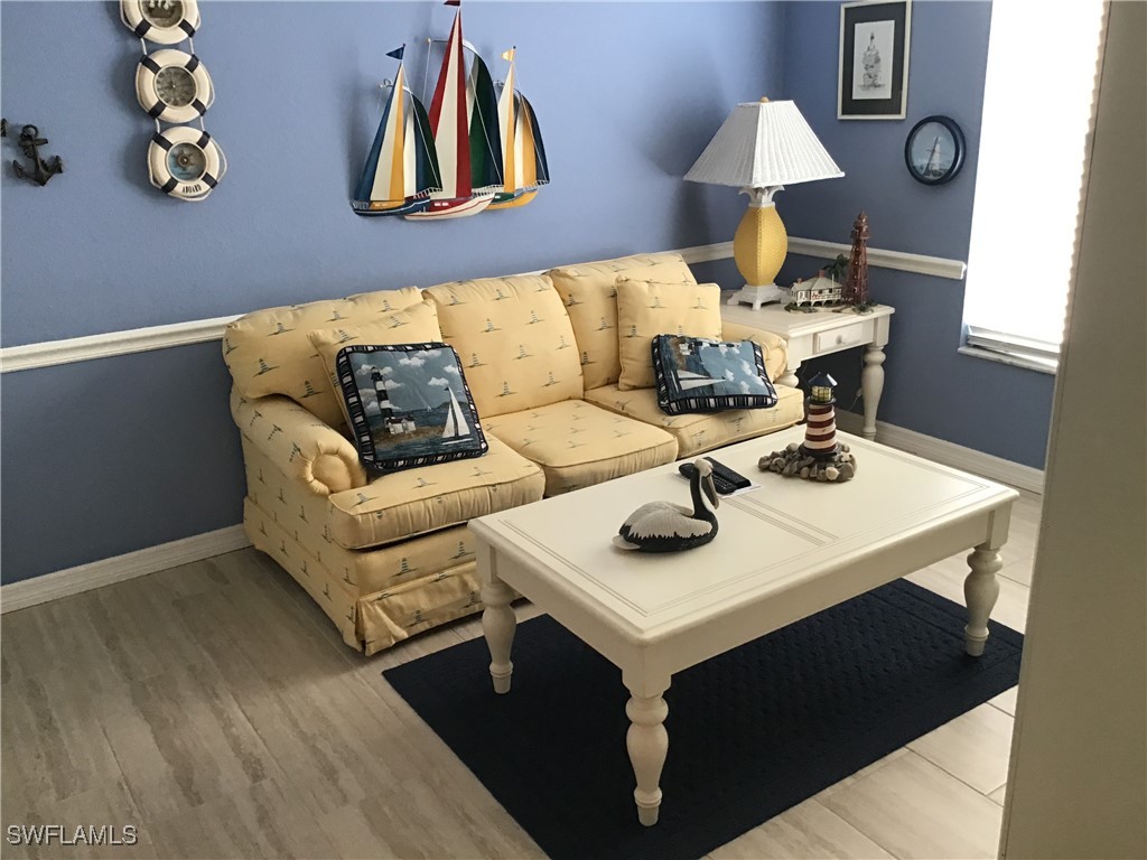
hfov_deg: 58.4
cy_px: 430
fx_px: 1027
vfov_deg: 45.4
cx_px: 574
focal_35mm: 31
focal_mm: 3.3
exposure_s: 1/30
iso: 40
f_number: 2.4
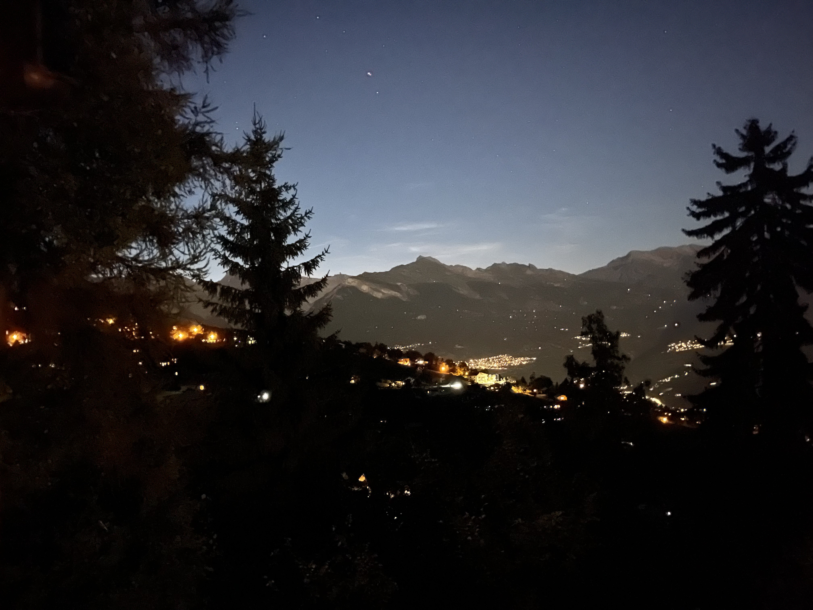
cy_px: 305
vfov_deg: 54.9
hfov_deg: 69.4
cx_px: 406
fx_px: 587
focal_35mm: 25
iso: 10000
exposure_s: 1/2
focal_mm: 5.1
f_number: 1.6
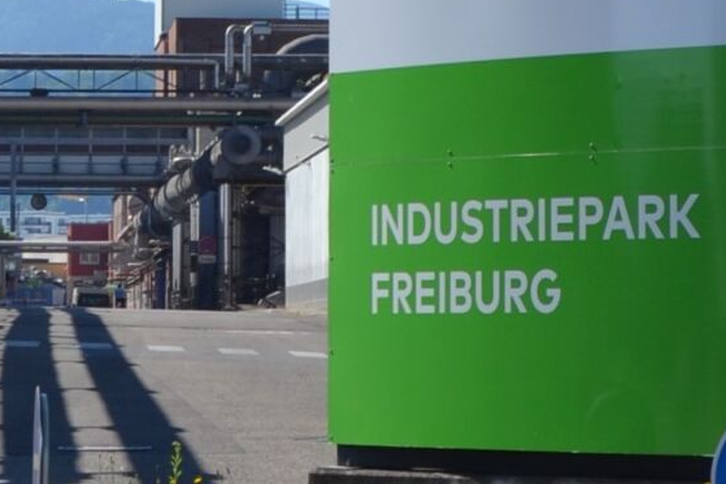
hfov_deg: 15.2
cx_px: 171
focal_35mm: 134
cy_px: -56
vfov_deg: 10.1
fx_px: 2703
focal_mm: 26
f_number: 8
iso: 100
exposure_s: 1/250
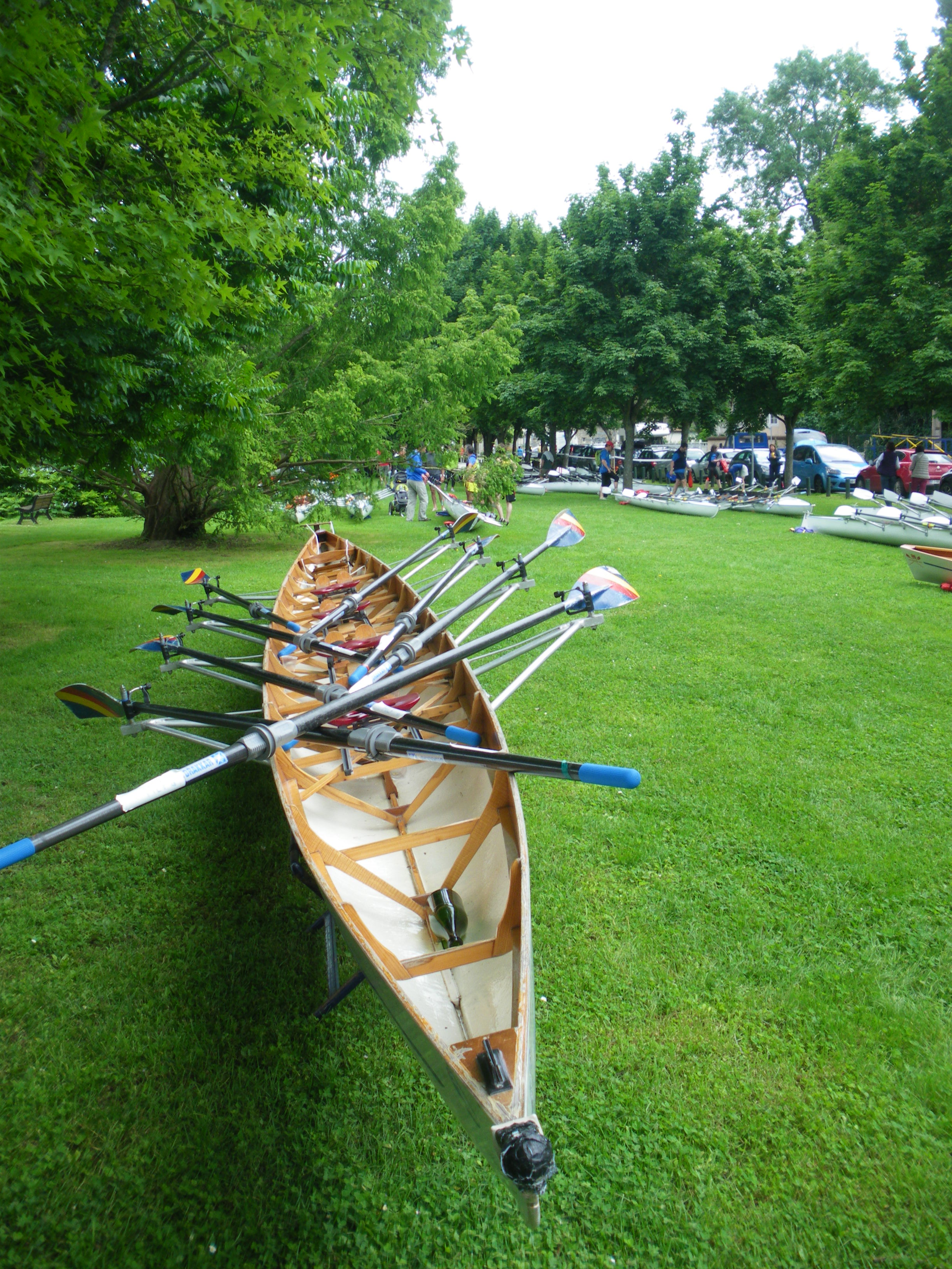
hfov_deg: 39.7
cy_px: 634
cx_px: 476
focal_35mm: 36
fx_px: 1320
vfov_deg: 51.4
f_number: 3.5
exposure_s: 1/160
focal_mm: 6.3
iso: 64
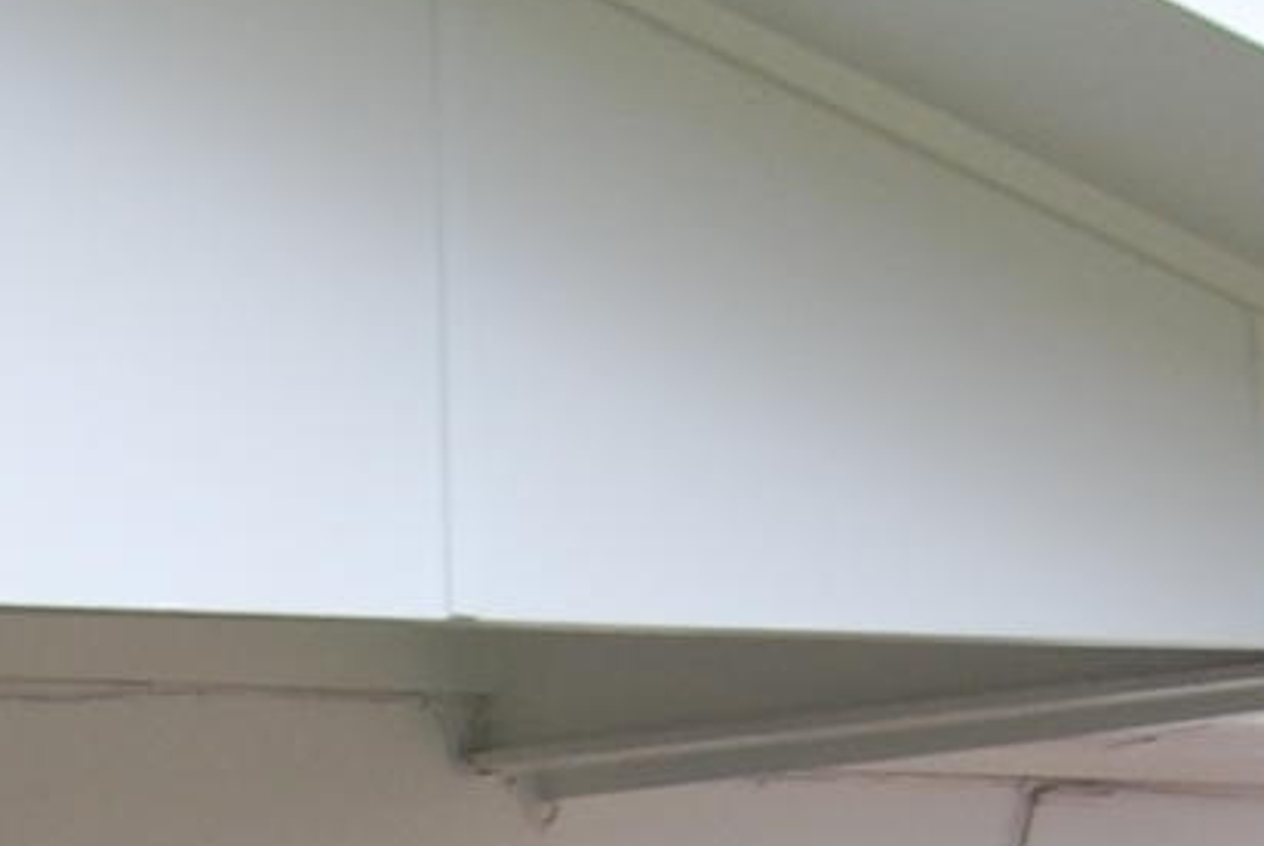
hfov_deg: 7.5
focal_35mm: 252
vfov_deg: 5.4
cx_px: -2054
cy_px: 1717
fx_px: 8845
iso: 200
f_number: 4
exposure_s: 1/60
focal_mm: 23
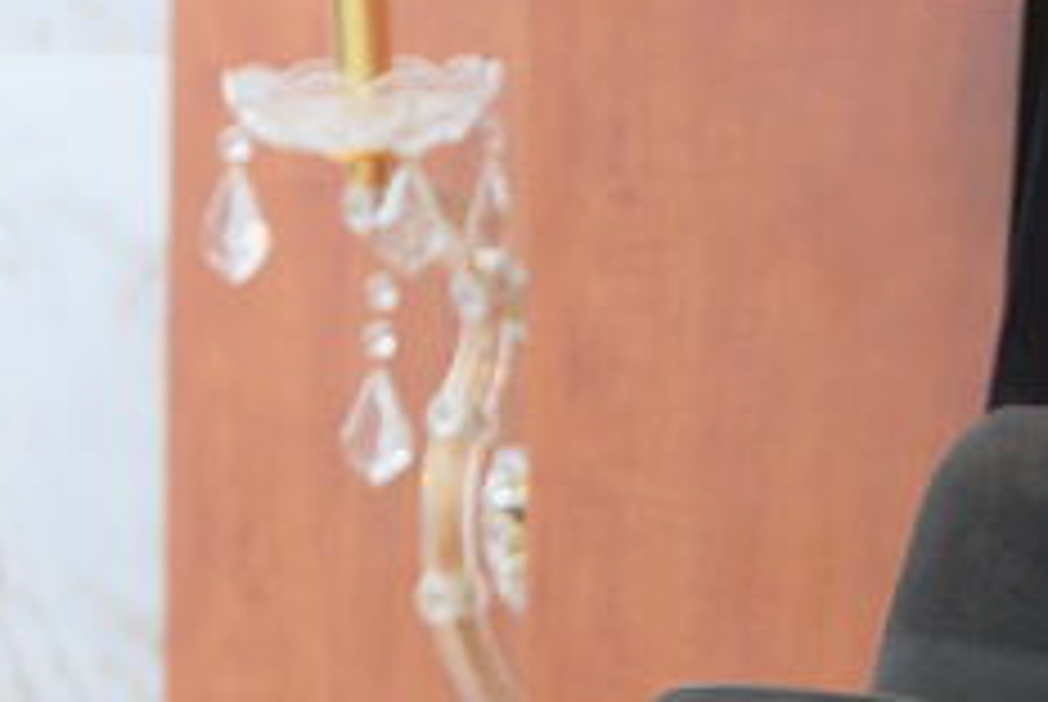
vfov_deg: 1.7
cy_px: 1181
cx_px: 1309
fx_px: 23609
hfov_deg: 2.5
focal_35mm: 810
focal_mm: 135
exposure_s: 1/320
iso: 1250
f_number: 3.5
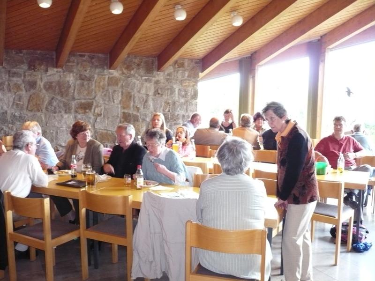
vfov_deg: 40.7
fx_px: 379
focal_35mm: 35
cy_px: 140
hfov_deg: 52.6
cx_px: 188
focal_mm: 5.8
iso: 320
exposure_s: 1/30
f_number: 2.8
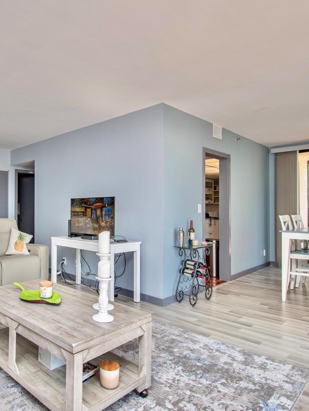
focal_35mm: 23
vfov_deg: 73.9
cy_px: 206
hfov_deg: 55.6
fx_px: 274
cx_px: 71
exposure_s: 1/125
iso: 280
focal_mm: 10
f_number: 5.6
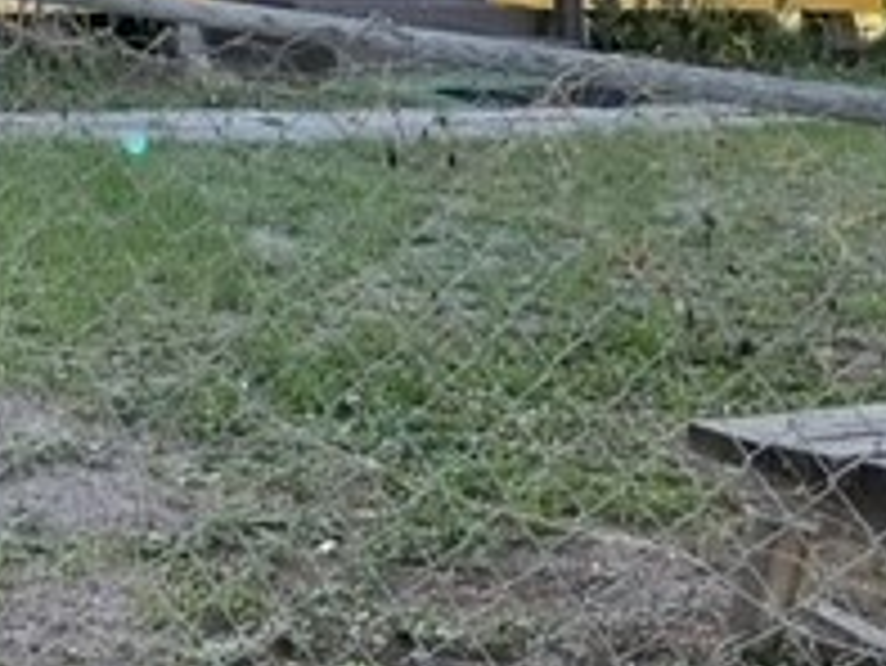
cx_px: -211
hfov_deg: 19.5
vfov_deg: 14.6
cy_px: -351
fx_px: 2407
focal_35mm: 94
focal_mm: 3
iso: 16
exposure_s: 1/346
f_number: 1.8
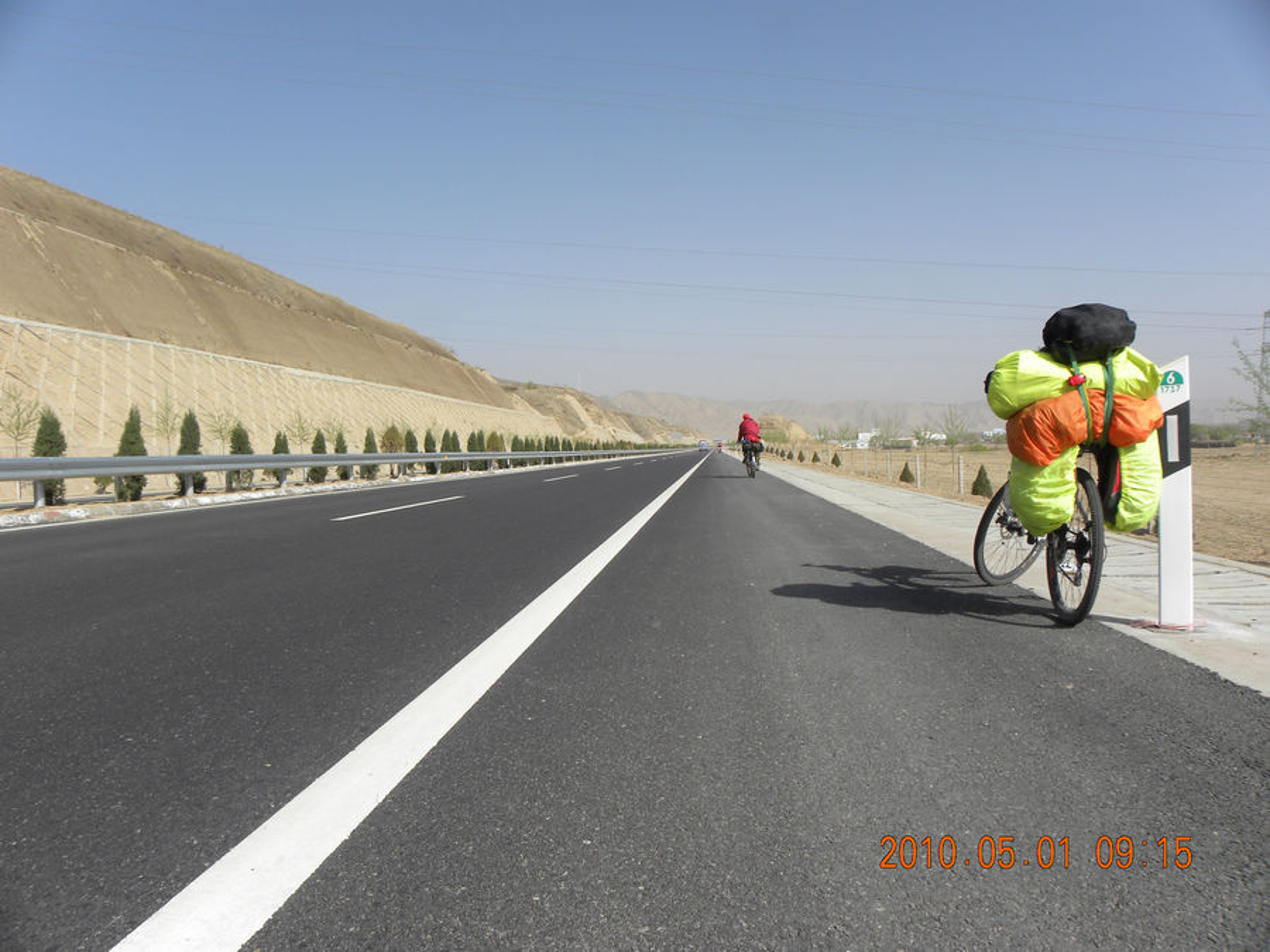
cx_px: 635
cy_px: 476
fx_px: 954
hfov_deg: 67.3
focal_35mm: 26
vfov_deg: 53.1
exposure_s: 1/365
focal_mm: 4.6
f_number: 5.6
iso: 64
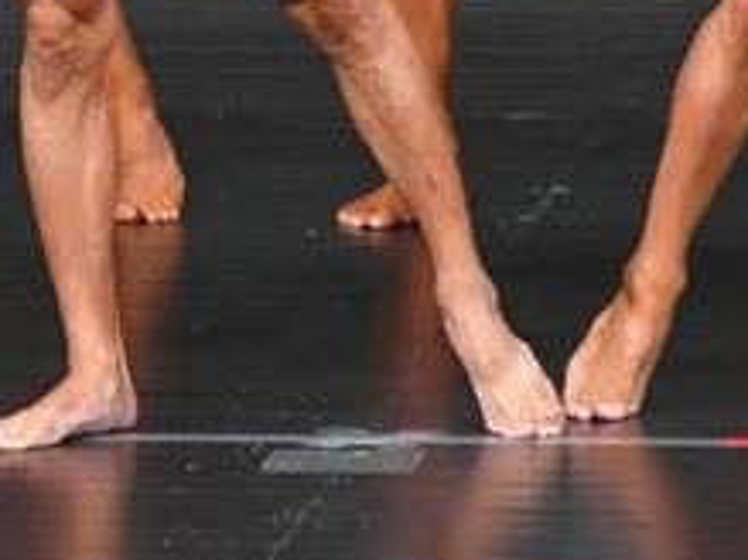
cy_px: -256
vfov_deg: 1.4
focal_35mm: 1073
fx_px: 23173
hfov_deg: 1.8
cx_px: -316
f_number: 5.6
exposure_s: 1/400
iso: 4000
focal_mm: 210
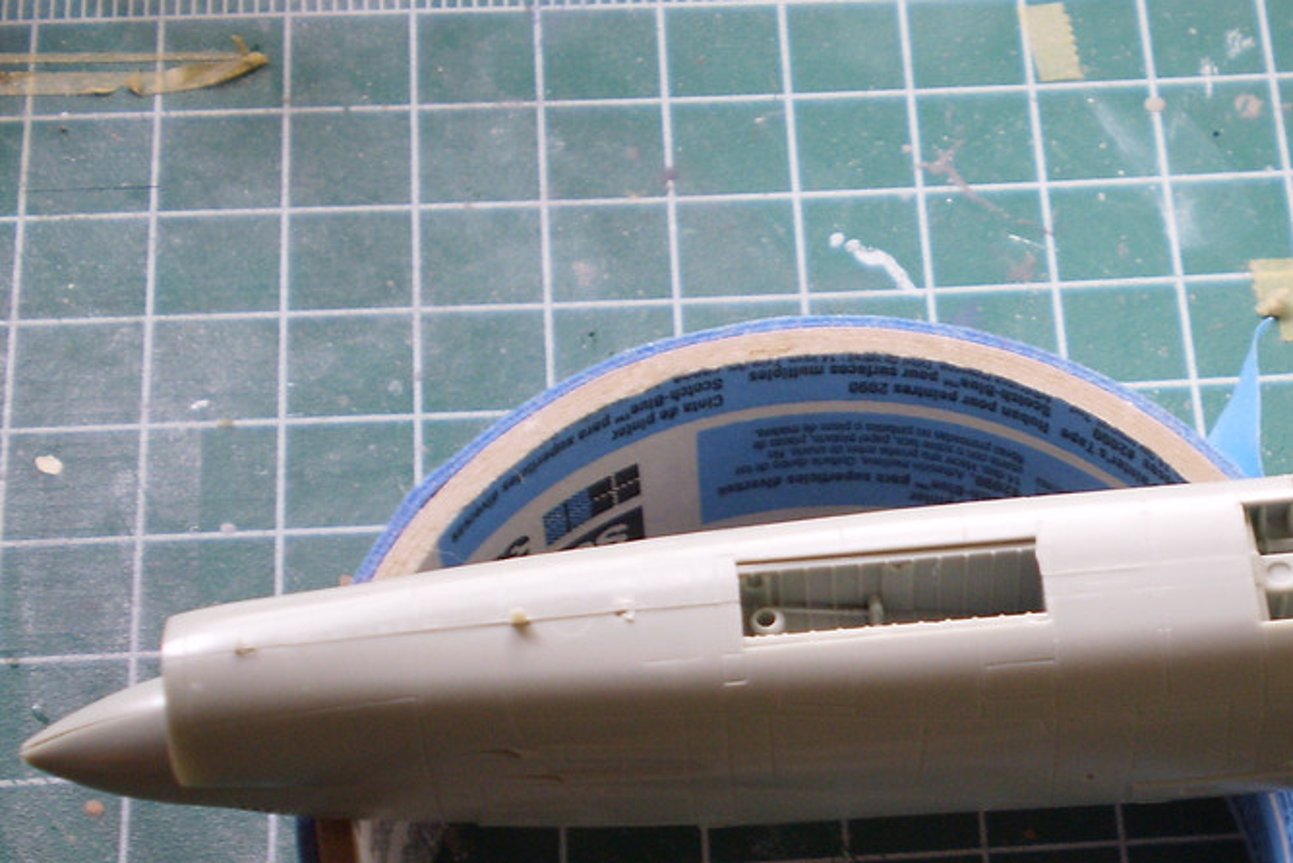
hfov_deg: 22.9
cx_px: 986
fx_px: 3162
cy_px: 722
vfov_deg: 15.4
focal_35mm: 88
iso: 125
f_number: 3.9
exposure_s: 1/13
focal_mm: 9.3
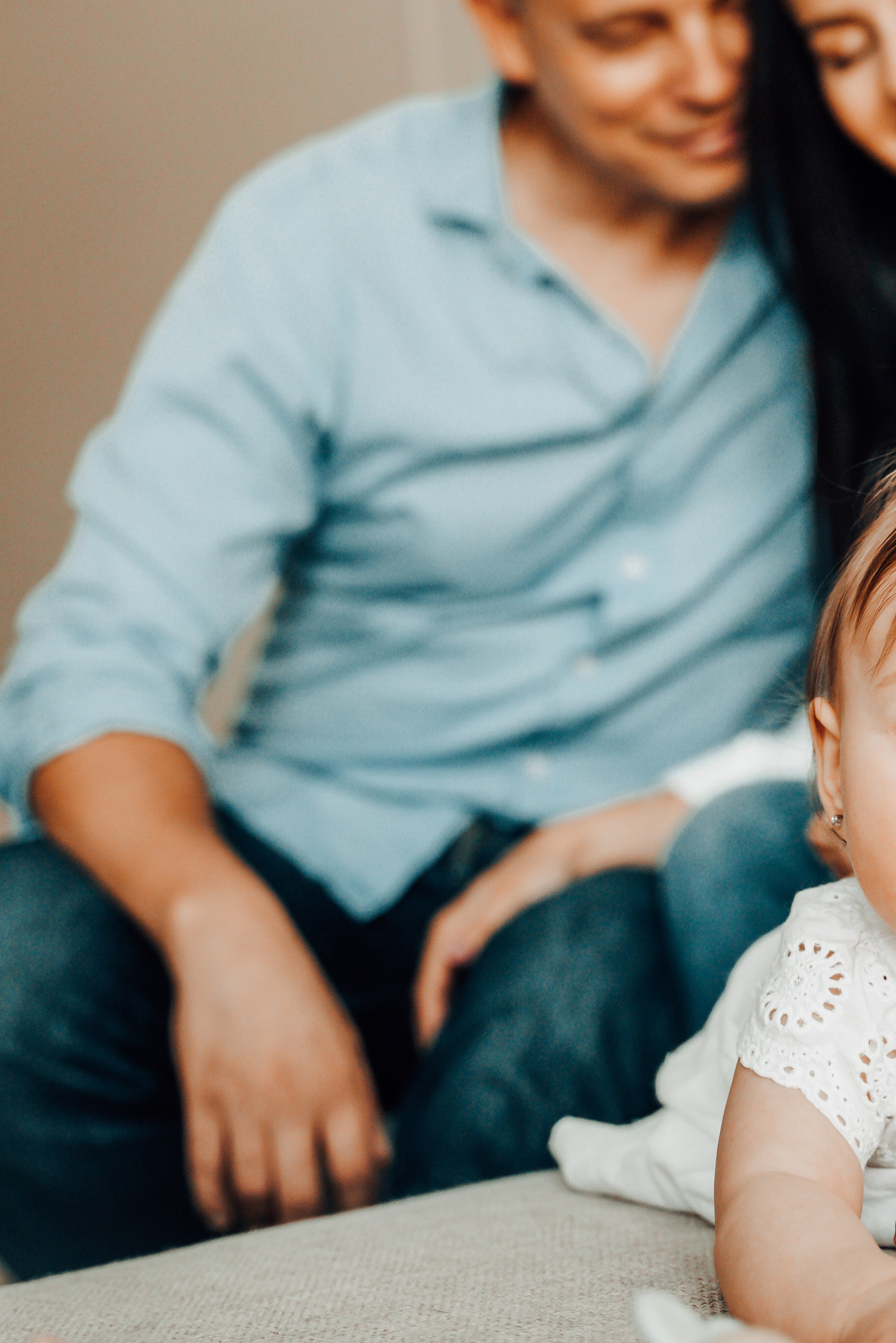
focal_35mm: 95
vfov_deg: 21.3
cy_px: 346
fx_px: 3534
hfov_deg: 14.4
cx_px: 676
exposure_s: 1/160
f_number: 2.8
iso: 1250
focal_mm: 49.9
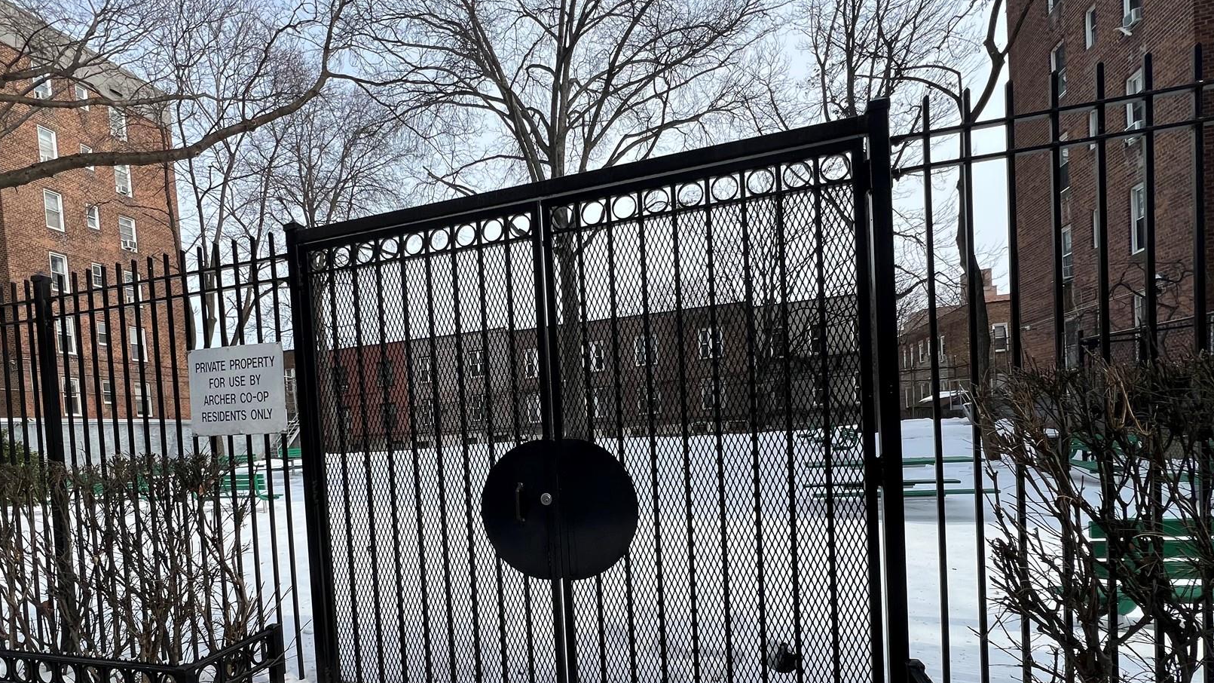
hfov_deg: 92.1
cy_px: 464
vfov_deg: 59.4
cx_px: 525
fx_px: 579
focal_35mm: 18
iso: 32
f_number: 1.8
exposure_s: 1/1004
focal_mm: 1.57
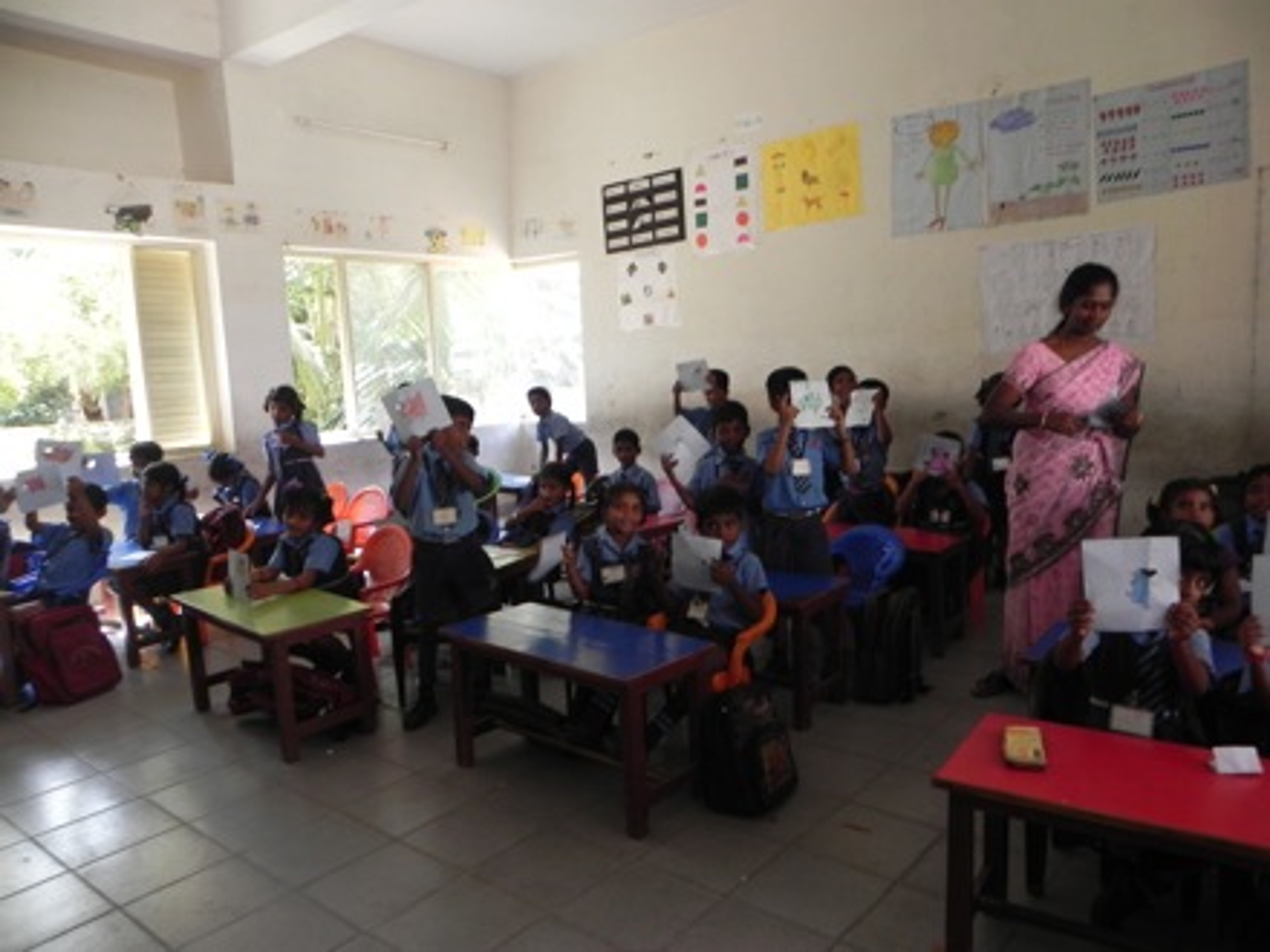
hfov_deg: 67.3
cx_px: 635
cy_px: 476
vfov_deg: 53.1
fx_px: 954
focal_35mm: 26
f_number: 2.8
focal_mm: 4.6
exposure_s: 1/57.8
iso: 160
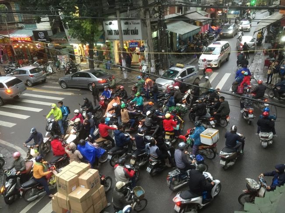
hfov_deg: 61.7
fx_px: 239
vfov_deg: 48.2
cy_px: 106
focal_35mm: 29
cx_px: 142
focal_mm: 4.15
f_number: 2.2
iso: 125
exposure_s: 1/33
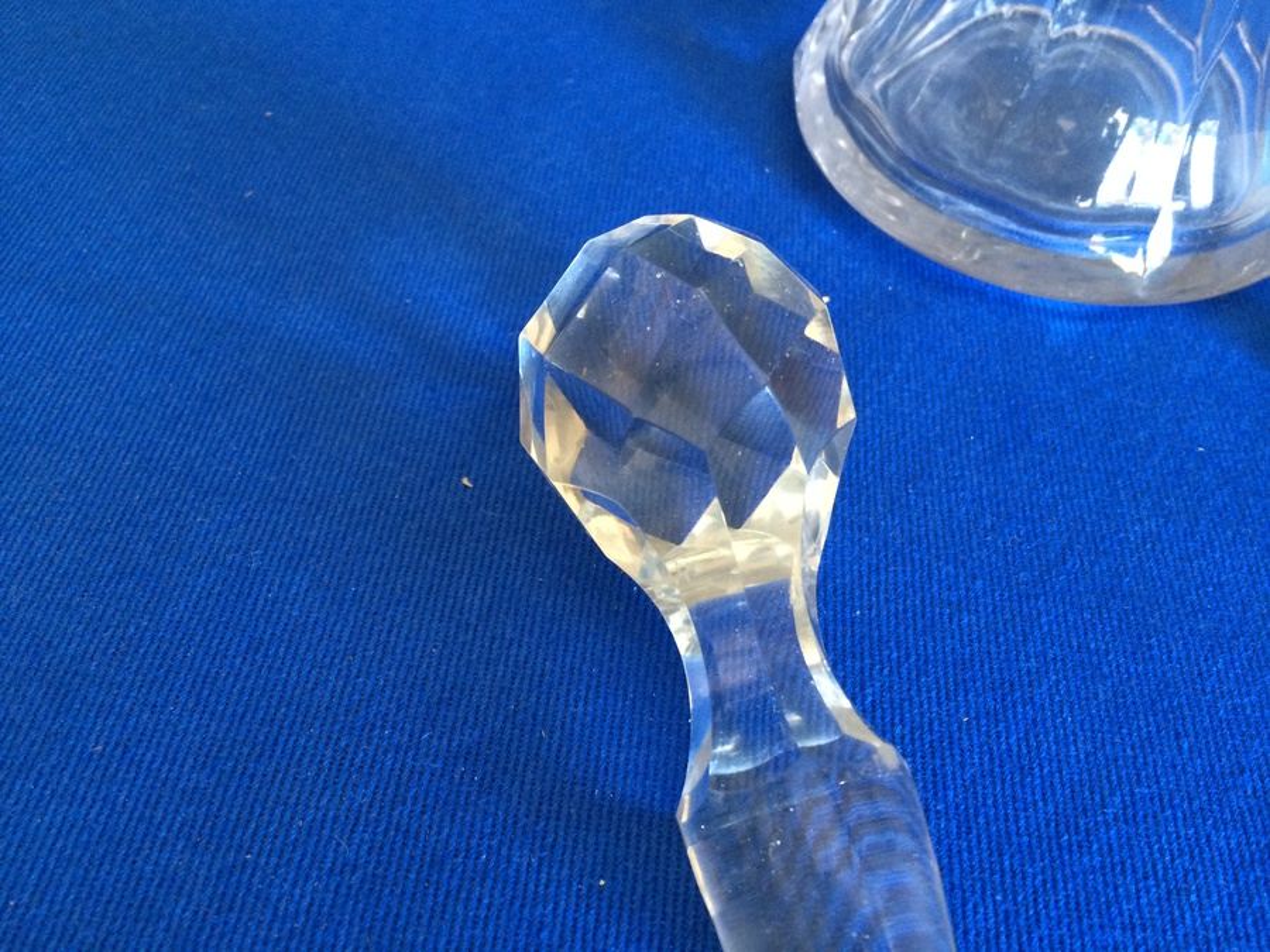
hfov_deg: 60.0
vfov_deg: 46.8
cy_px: 476
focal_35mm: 30
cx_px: 635
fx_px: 1101
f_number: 2.2
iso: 200
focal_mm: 4.12
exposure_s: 1/30
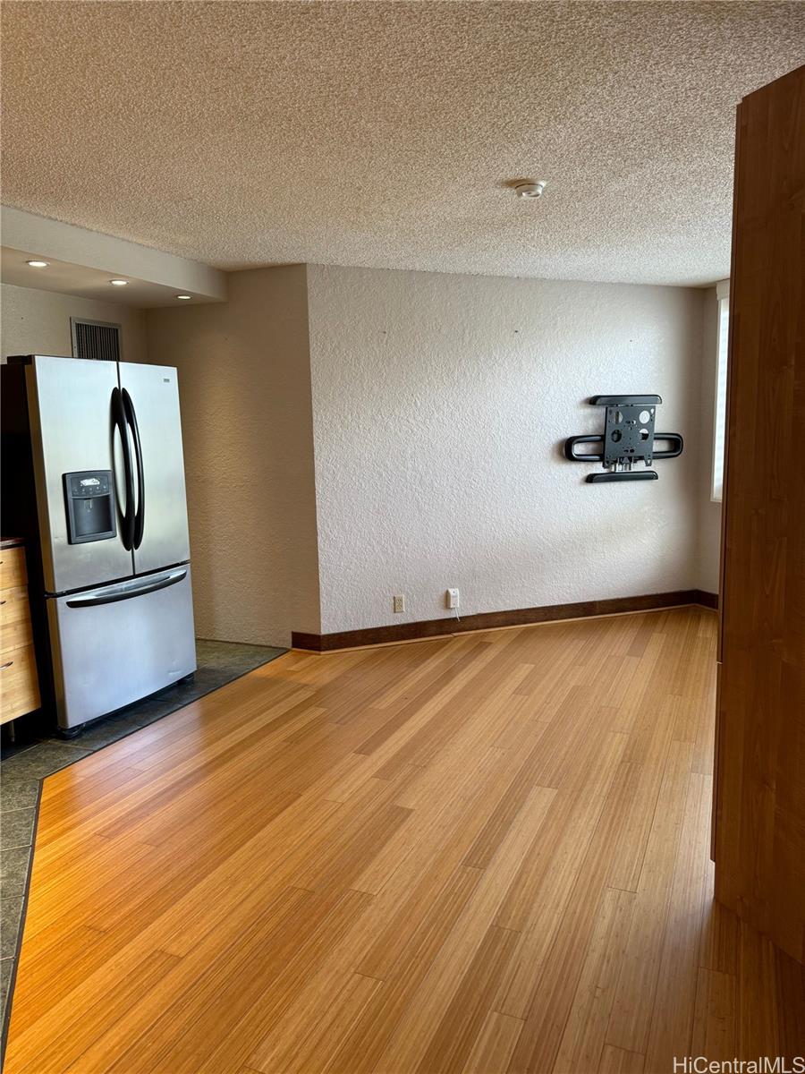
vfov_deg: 71.6
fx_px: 744
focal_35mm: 24
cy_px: 537
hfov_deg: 56.8
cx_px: 402
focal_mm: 6.76
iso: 200
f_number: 1.78
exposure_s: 1/120
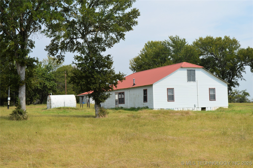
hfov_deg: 33.4
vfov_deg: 22.6
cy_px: 84
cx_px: 126
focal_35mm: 60
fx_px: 421
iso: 100
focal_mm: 40
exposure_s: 1/250
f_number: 8
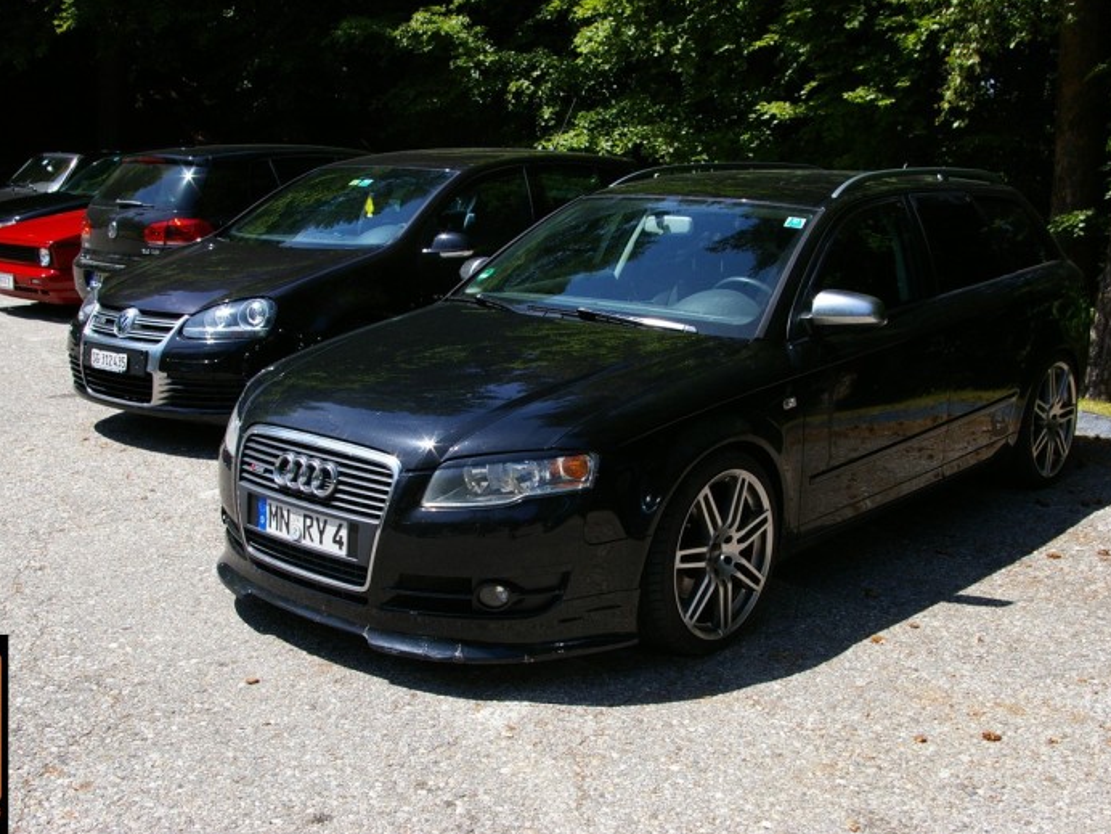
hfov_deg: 46.8
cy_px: 412
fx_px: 1284
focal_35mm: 40
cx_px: 512
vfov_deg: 36.0
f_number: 8
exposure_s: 1/180
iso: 200
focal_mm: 24
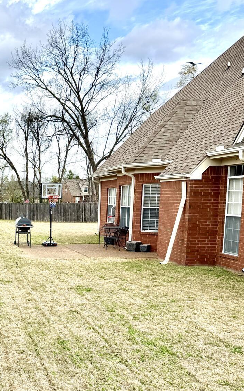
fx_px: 479
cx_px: -3
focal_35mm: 45
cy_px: 272
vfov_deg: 43.5
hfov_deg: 26.9
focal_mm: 6.76
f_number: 1.78
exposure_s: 1/3425
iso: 80
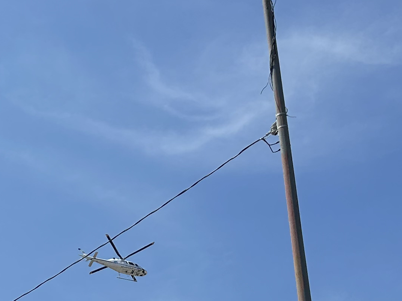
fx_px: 1138
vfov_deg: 14.2
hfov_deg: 19.9
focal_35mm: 98
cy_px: 439
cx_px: 98
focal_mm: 5.7
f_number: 1.5
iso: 50
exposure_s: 1/8000
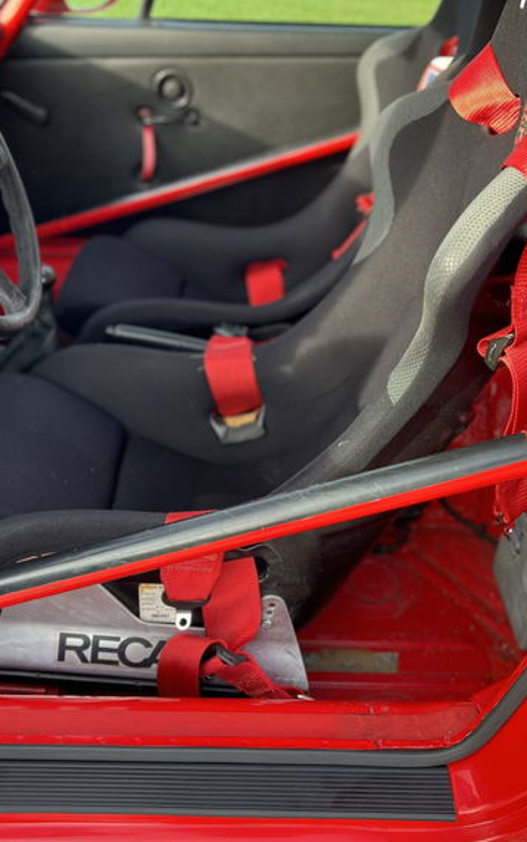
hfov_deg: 34.4
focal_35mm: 37
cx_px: 225
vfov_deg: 52.7
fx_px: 849
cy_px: 421
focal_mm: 5.7
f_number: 1.5
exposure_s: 1/121
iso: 40
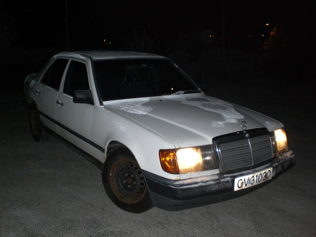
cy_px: 118
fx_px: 347
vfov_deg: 37.7
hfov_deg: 49.0
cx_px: 158
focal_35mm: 38
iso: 200
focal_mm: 6.3
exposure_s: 1/60
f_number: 3.1
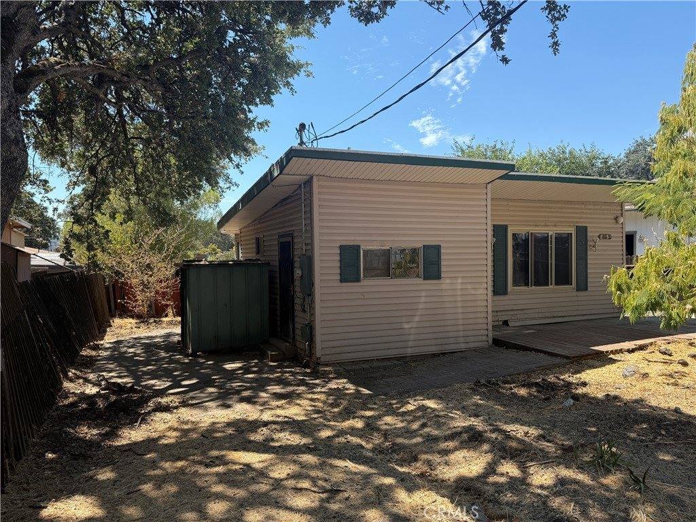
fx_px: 483
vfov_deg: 56.8
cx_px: 348
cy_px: 261
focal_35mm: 24
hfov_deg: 71.6
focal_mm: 6.76
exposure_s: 1/2370
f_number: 1.78
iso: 80
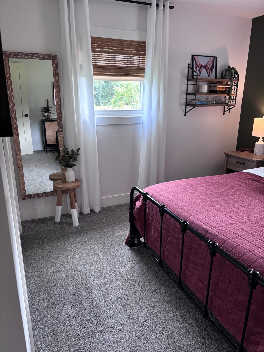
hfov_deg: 53.1
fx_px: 264
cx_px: 132
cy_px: 176
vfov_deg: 67.3
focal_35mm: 26
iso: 160
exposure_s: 1/60
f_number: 1.6
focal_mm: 5.96
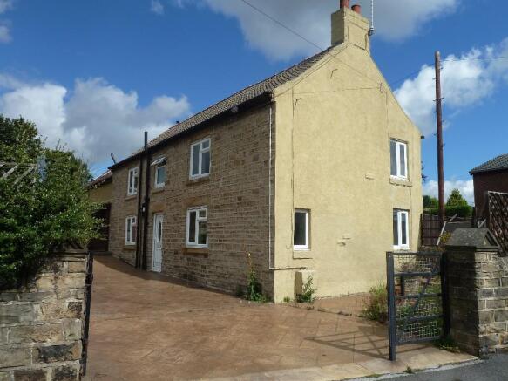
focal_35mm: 29
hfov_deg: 61.7
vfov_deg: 48.2
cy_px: 190
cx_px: 254
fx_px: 425
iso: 80
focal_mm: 4.7
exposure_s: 1/500
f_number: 5.6
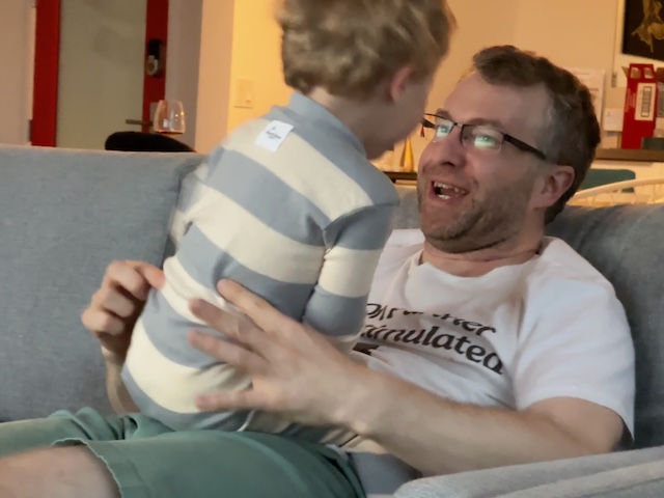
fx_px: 1477
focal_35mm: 77
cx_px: 332
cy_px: 249
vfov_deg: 19.1
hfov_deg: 25.3
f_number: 2.8
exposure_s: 1/20
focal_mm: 9
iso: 1600
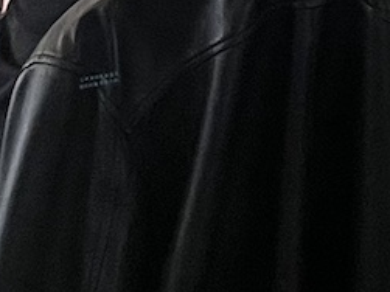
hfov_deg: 8.5
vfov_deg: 6.5
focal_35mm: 207
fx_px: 2331
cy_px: -589
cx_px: 1024
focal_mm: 5.1
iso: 200
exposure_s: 1/50
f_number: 1.6
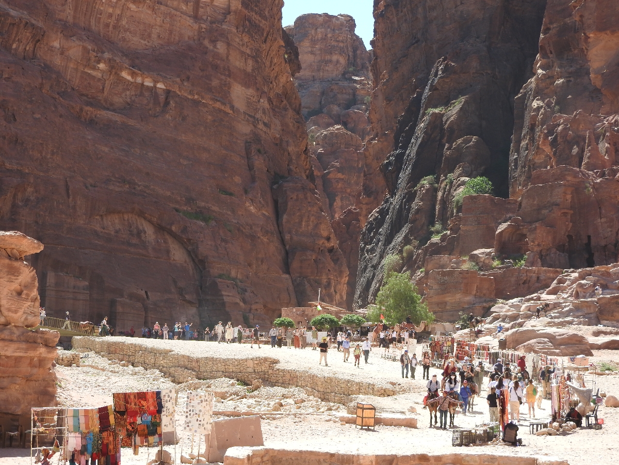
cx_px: 310
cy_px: 232
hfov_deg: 18.7
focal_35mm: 105
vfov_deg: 14.1
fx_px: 1878
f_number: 4.8
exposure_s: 1/320
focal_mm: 18.8
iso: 100
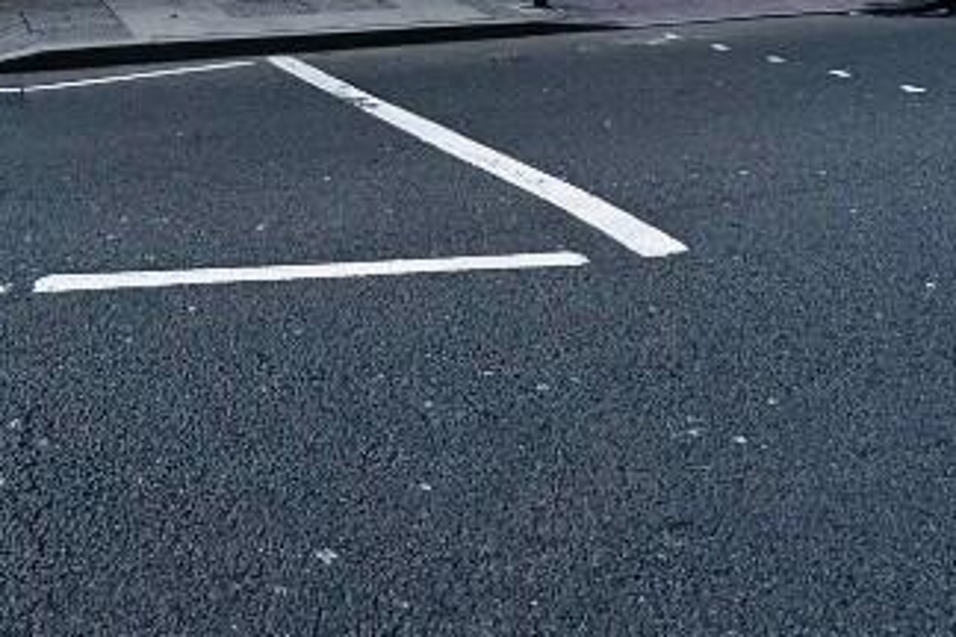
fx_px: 1221
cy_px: -336
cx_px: 330
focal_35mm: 46
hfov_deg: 42.3
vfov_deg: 23.2
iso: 40
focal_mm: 2.22
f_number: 2.2
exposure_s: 1/600
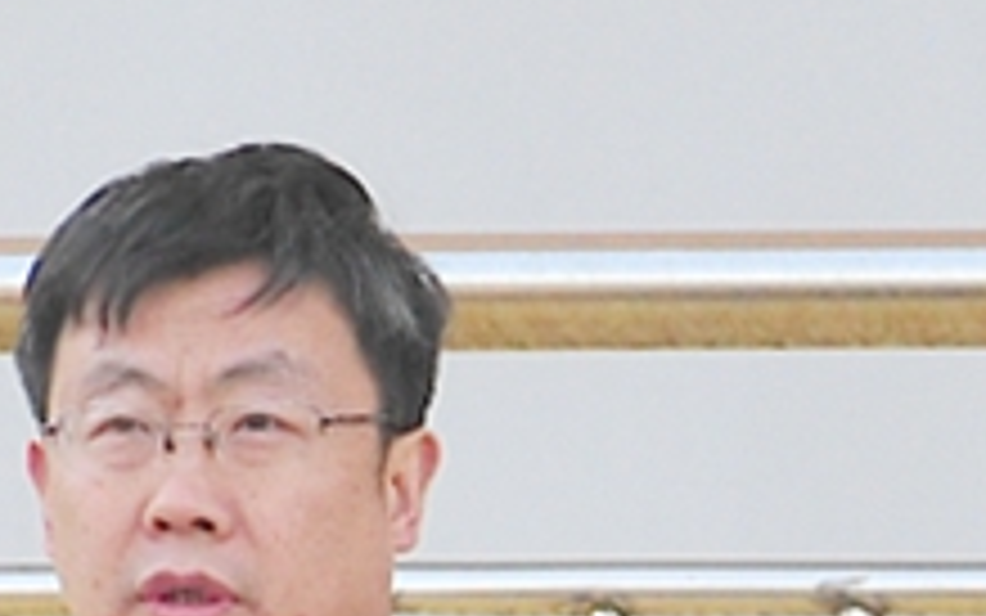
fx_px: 9381
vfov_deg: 3.8
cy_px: 800
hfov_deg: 6.0
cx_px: 135
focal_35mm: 349
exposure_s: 1/800
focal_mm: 125
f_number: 4.5
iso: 400
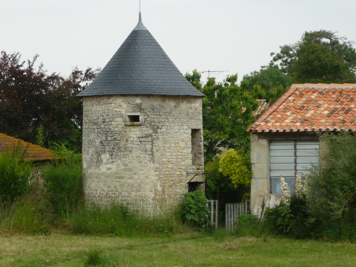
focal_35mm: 134
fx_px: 1378
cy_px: 152
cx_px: 144
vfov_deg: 11.1
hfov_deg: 14.7
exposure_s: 1/250
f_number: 5.1
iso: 100
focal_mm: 16.5
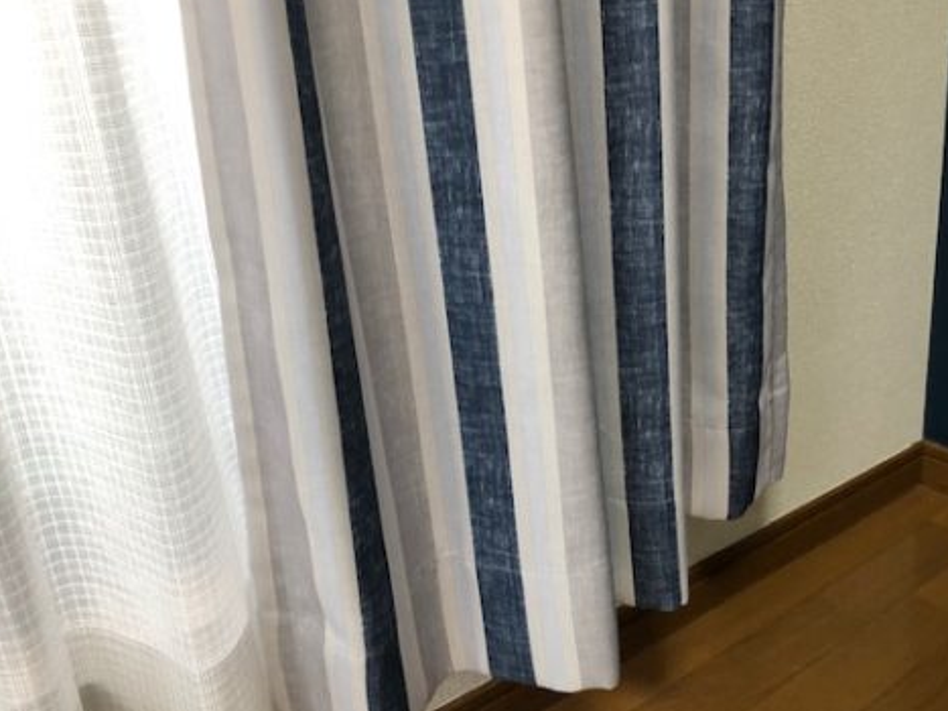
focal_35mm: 36
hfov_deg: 50.7
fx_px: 986
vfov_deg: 39.6
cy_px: 370
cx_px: 603
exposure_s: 1/17
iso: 50
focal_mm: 3.99
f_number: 1.8
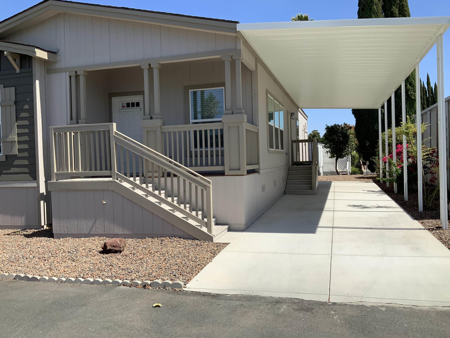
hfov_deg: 60.0
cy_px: 164
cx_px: 230
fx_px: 390
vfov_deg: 46.8
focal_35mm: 30
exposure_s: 1/2227
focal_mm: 3
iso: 16
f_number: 1.8
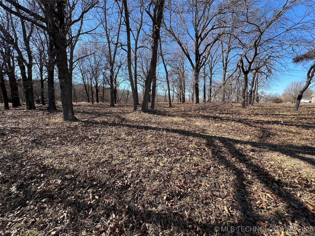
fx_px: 118
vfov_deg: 89.9
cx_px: 158
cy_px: 118
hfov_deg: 106.2
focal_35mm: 13
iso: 32
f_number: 1.8
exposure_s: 1/438
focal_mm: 1.57
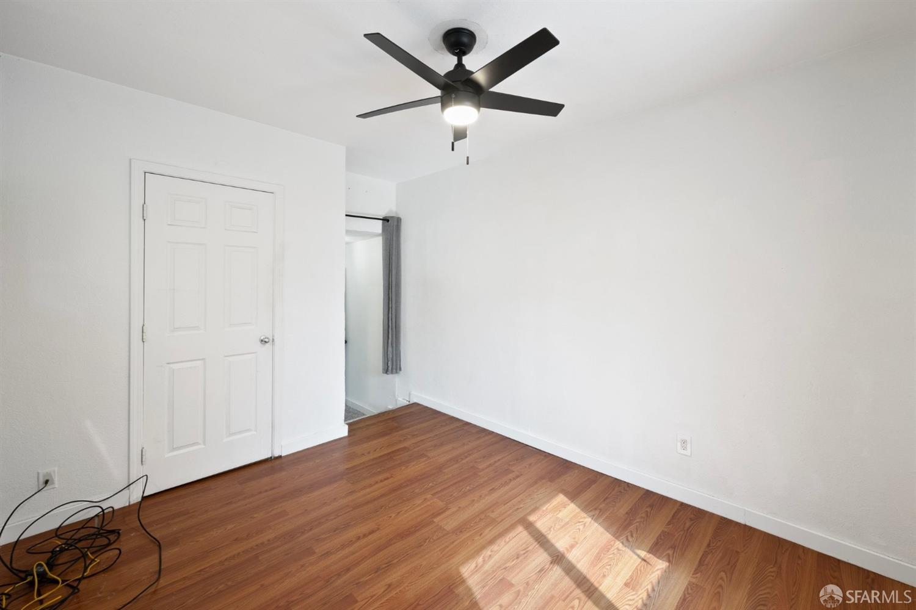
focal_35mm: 14
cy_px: 305
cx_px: 458
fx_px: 356
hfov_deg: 104.3
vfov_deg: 81.2
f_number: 8
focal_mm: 14
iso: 640
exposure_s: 1/4
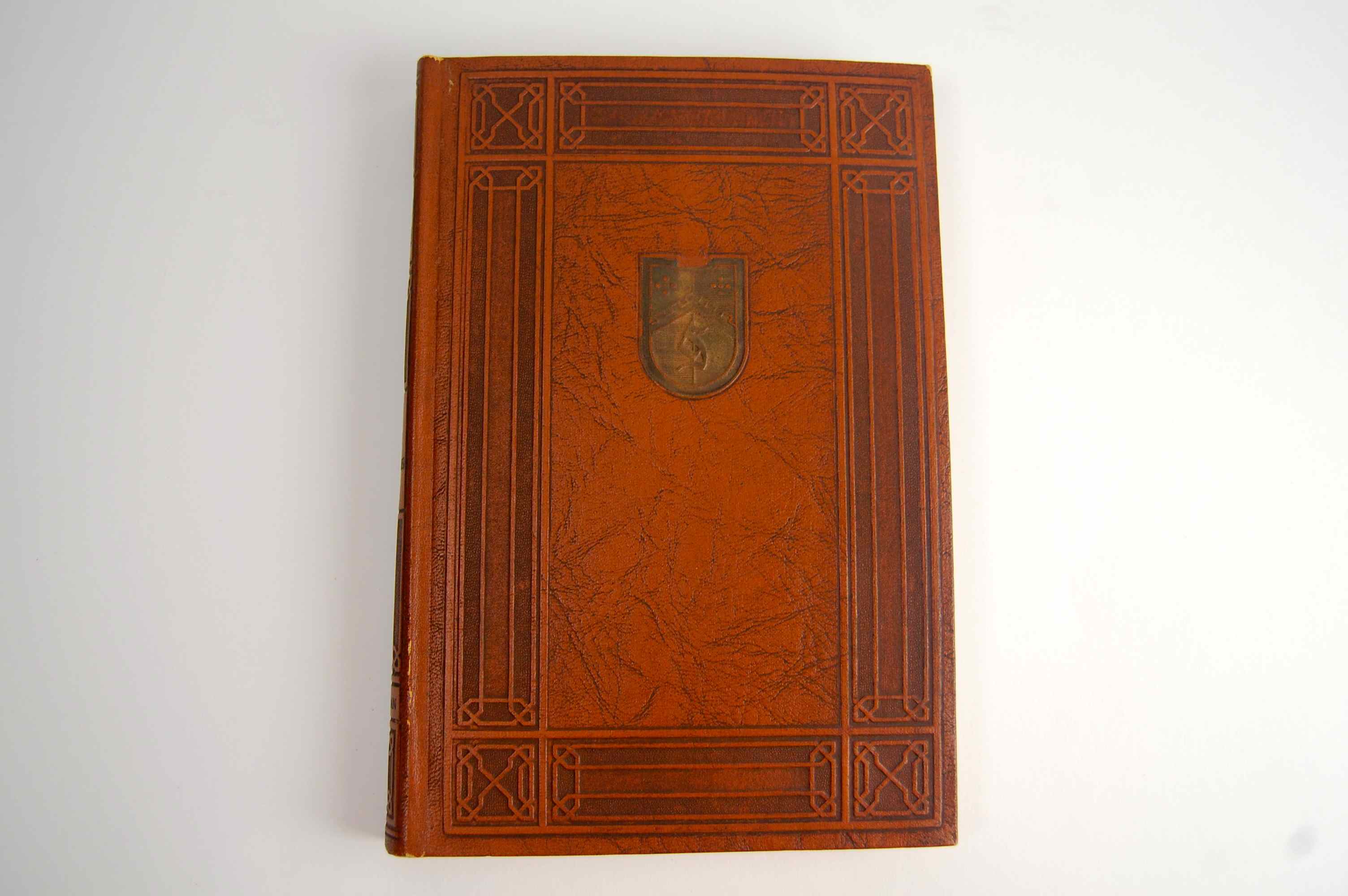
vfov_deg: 43.5
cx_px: 674
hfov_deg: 62.0
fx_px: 1122
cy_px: 448
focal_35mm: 30
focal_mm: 20
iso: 400
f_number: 4
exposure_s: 1/60
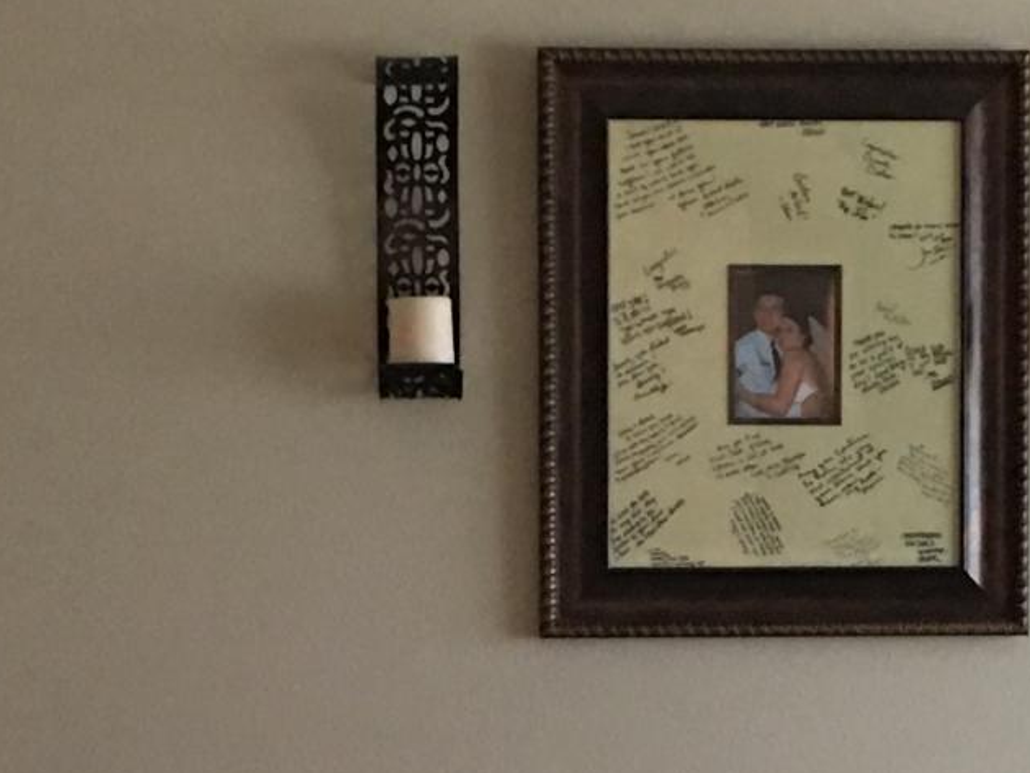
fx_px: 4108
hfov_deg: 14.3
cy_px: 830
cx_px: 706
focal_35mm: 138
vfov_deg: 10.6
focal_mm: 4.15
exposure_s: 1/15
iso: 100
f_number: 2.2
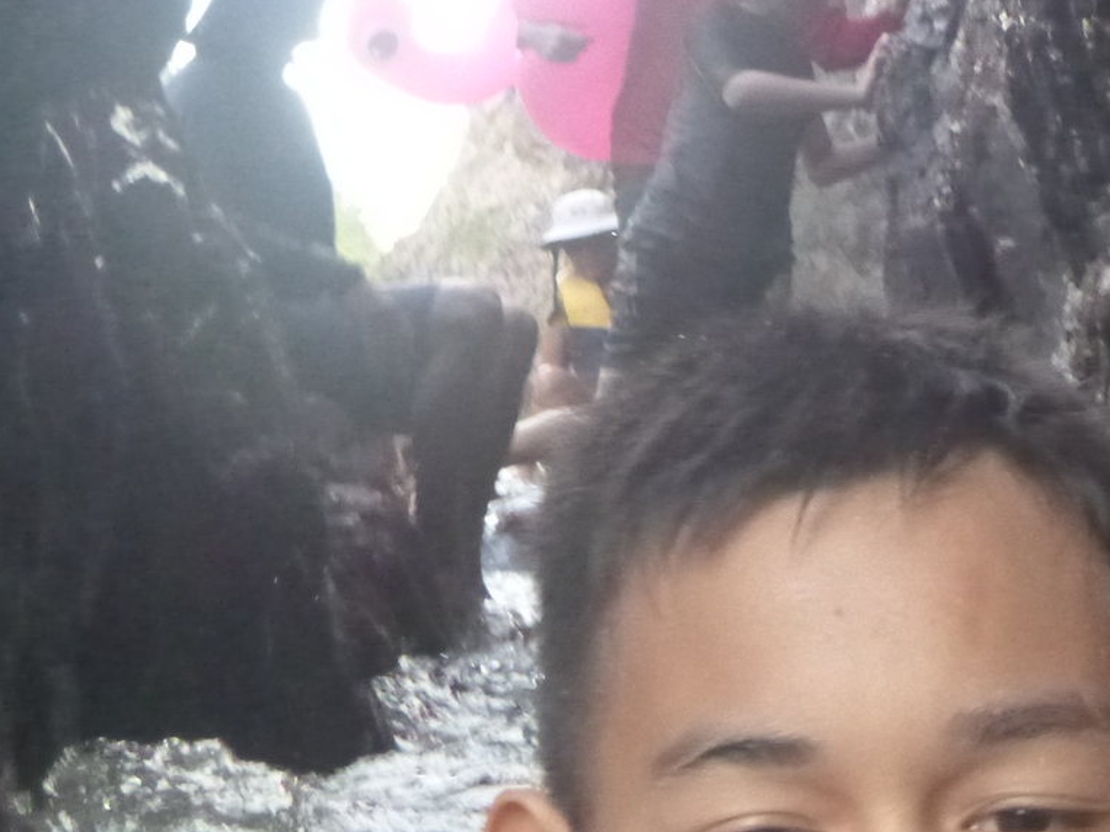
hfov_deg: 30.5
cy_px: 52
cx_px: 752
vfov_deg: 22.6
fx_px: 2020
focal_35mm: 63
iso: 1250
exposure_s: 1/160
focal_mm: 4.5
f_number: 3.9
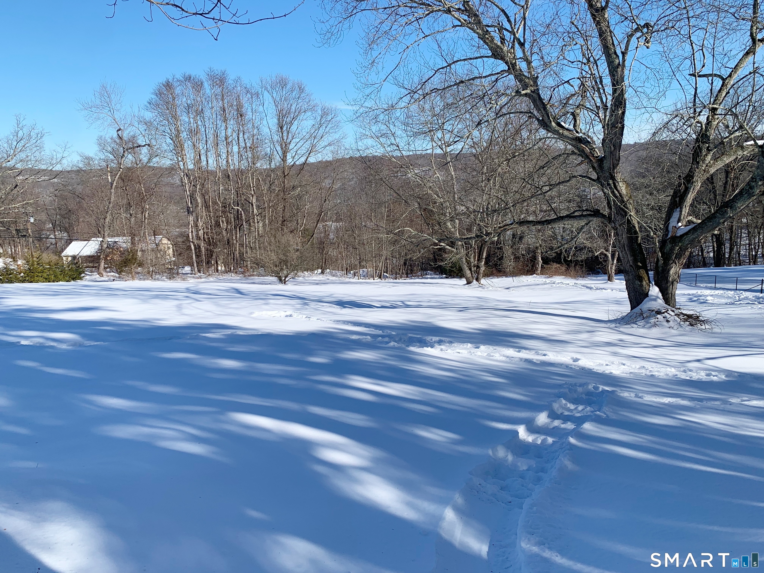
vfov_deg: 53.1
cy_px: 286
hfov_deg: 67.3
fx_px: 574
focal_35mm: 26
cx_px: 382
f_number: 1.8
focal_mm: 4.25
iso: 25
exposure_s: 1/2364
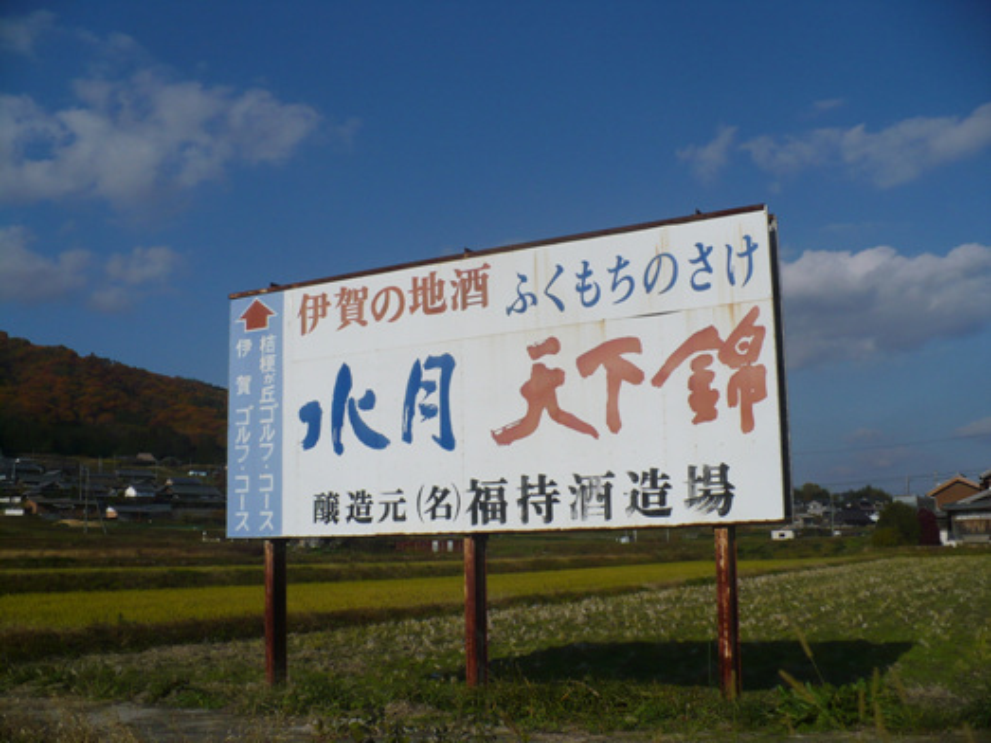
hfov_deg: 50.1
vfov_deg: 38.7
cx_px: 496
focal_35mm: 37
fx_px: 1059
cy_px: 372
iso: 100
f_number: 8
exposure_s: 1/500
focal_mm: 6.1
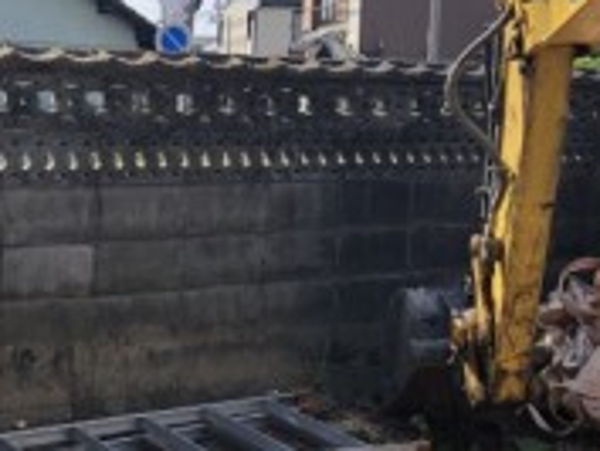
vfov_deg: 21.6
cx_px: 78
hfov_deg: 27.7
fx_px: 1179
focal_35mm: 68
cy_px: 297
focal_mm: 3.99
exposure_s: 1/545
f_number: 1.8
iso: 20
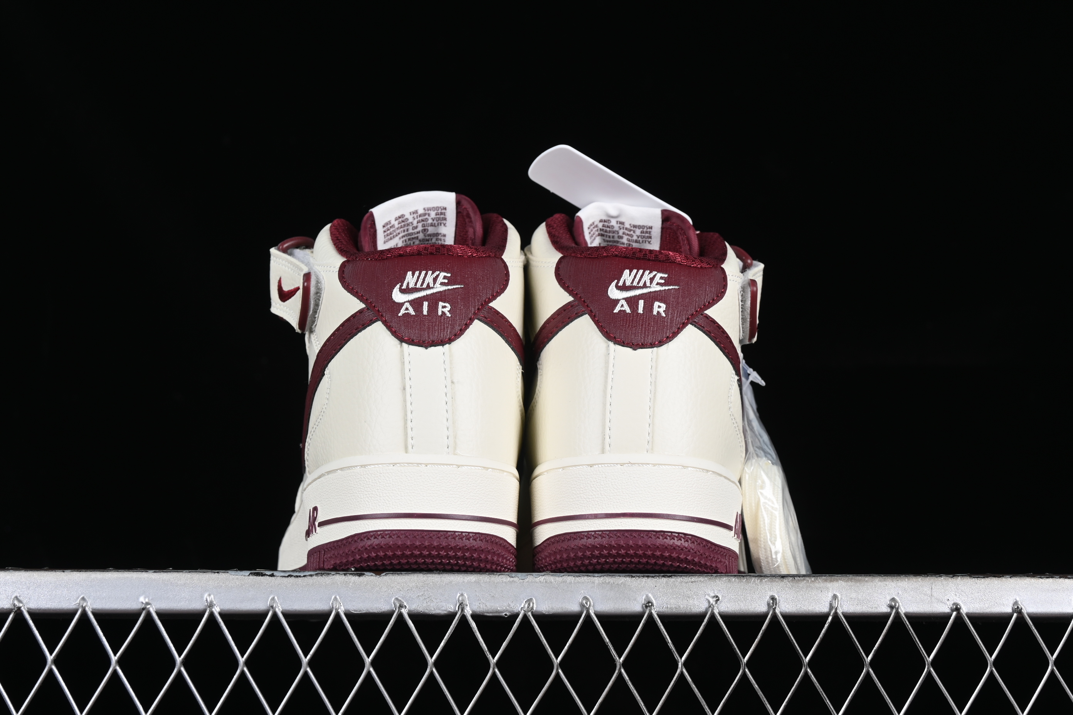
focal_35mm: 75
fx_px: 2235
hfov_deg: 27.0
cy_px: 358
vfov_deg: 18.2
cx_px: 536
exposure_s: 1/80
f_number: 8
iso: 160
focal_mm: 50
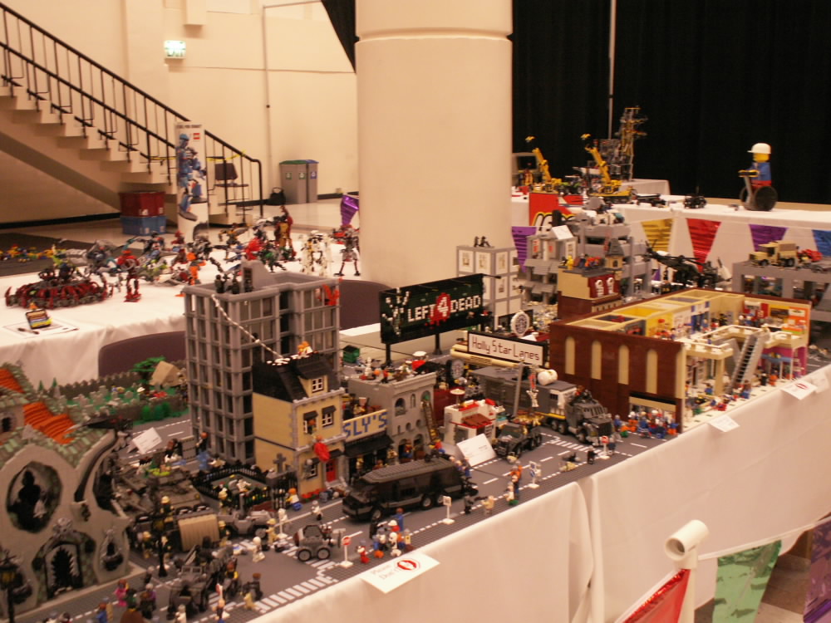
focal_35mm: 41
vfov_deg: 35.1
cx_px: 416
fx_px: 984
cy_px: 312
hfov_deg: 45.8
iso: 160
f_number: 2.8
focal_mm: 6.84
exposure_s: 1/8
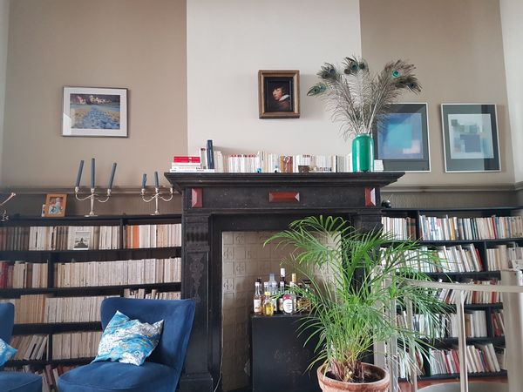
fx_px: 393
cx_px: 262
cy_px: 196
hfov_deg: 67.3
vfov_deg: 53.1
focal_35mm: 26
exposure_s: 1/22
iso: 200
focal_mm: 4.2
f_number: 1.7
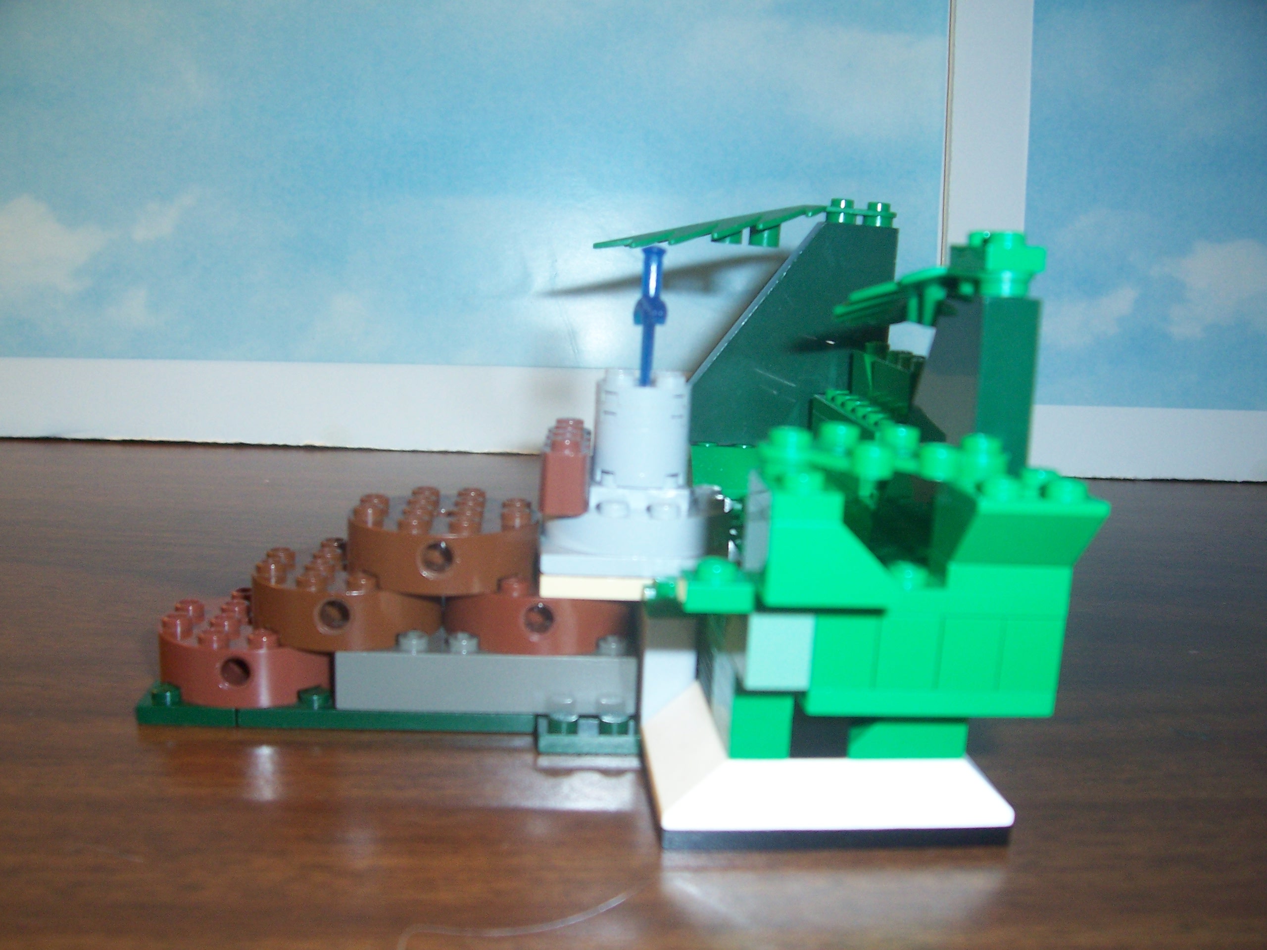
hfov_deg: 54.0
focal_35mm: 34
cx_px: 634
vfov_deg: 41.8
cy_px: 475
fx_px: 1244
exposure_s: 1/60
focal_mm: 5.6
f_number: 2.7
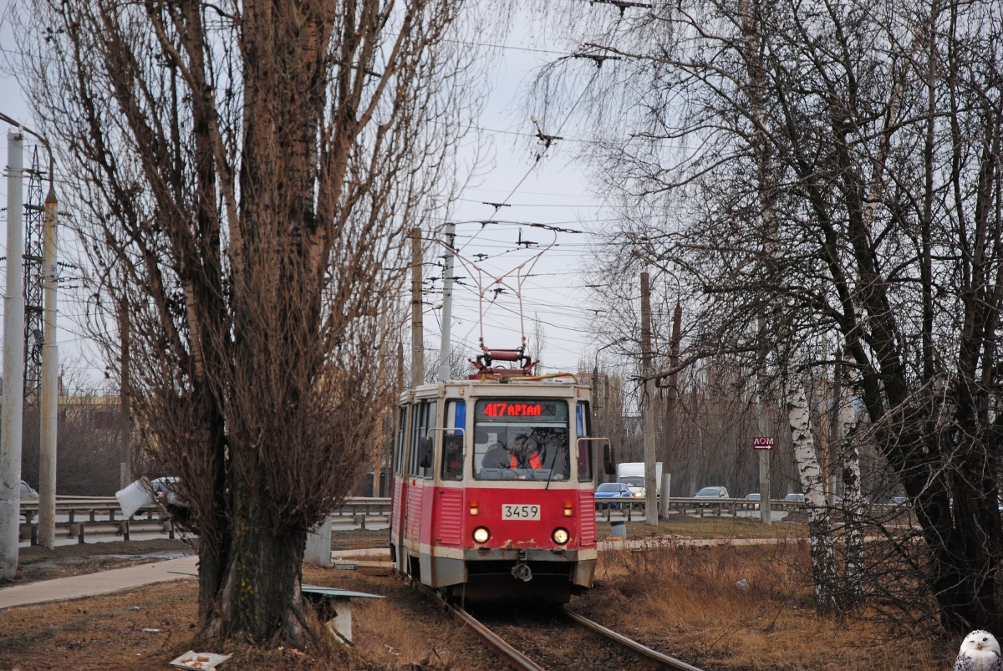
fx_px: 3765
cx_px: 502
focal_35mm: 135
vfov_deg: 10.2
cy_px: 336
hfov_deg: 15.2
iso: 200
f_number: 5.6
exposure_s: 1/160
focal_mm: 90
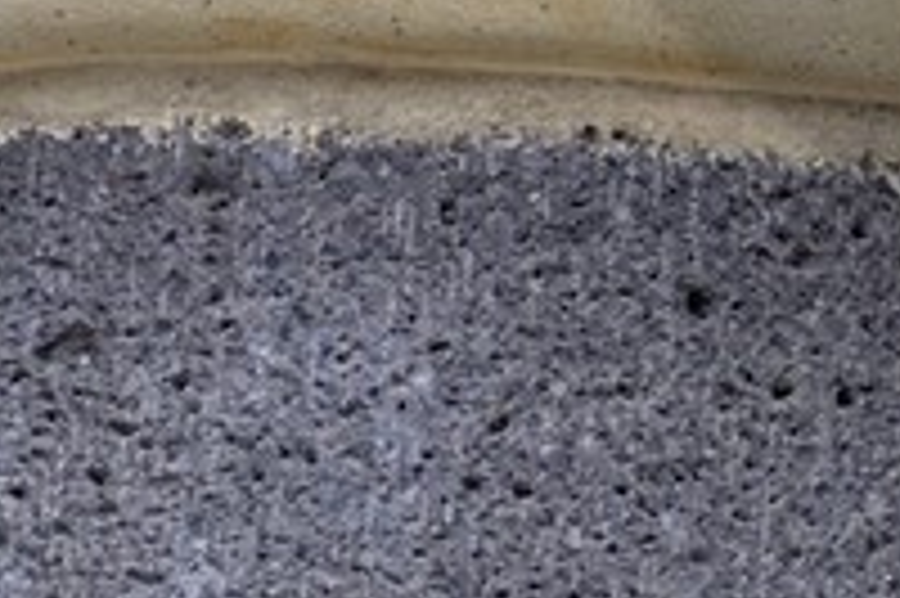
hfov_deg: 3.6
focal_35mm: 561
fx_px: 14013
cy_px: -1376
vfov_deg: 2.4
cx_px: 1904
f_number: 7.1
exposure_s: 1/125
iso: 400
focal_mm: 70
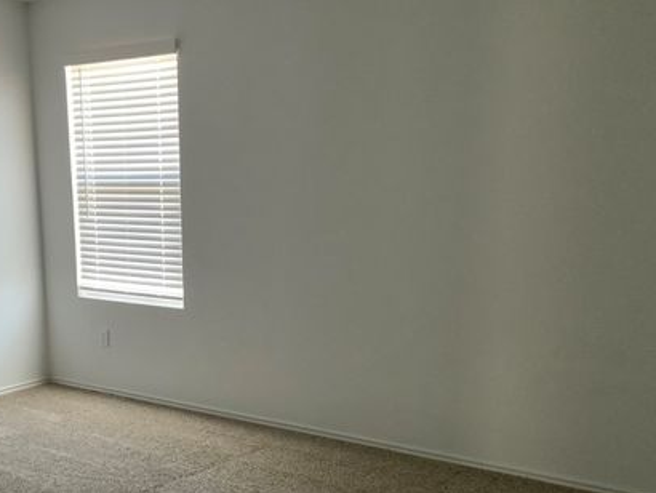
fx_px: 872
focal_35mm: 46
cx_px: 216
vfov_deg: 31.3
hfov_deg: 40.7
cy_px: 327
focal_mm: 3
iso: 200
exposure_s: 1/40
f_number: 1.8
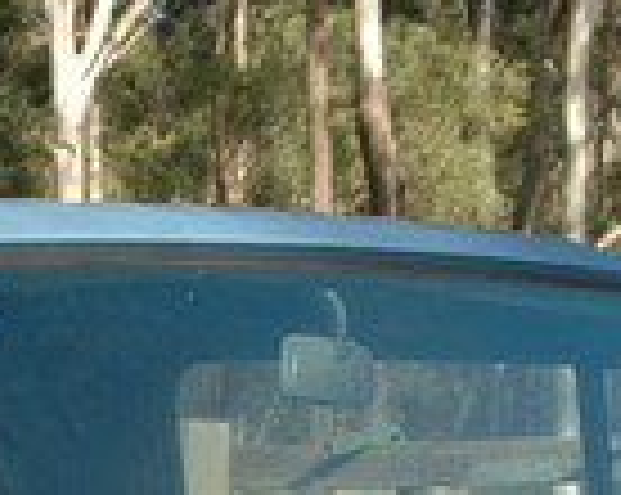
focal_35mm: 359
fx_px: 6589
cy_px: 1116
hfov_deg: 5.3
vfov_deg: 4.2
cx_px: -342
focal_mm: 44
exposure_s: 1/200
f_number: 8
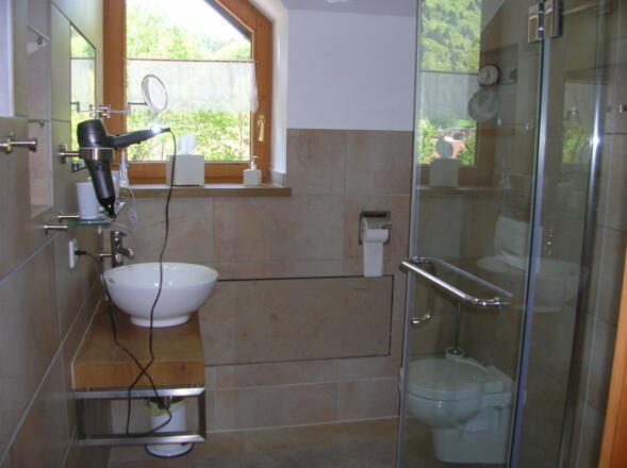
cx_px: 314
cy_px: 234
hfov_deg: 52.7
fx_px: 633
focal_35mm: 35
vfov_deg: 40.6
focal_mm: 5.8
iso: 50
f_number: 2.8
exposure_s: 1/60.1
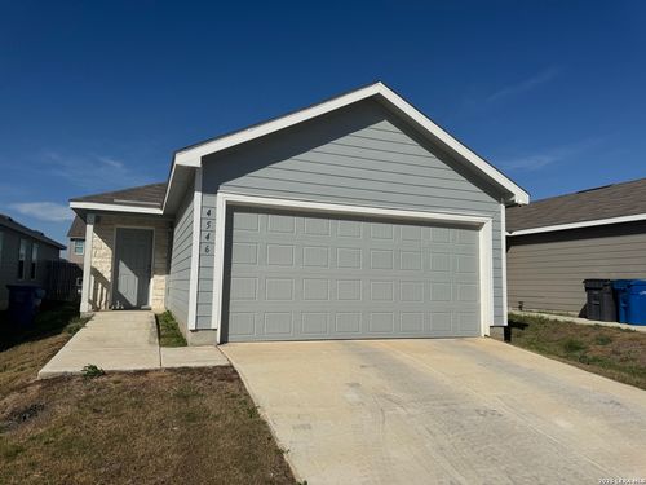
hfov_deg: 71.6
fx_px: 448
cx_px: 323
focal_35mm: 24
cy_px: 242
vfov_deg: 56.8
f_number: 1.78
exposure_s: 1/12346
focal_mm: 6.76
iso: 80
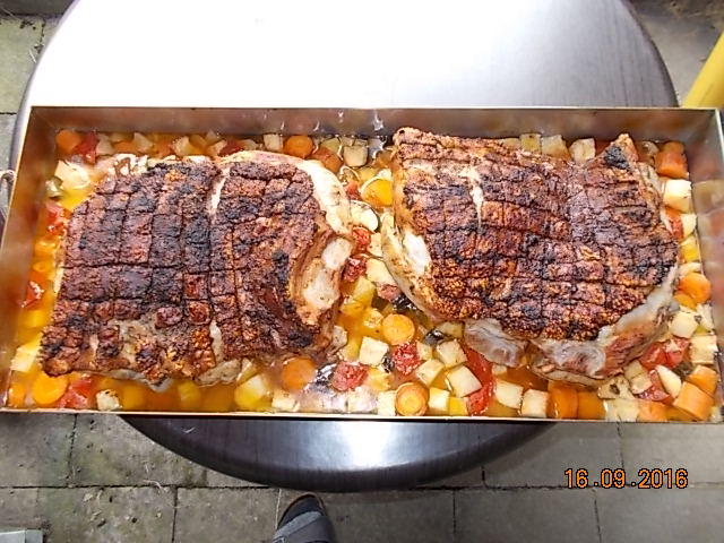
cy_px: 272
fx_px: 544
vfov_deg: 53.1
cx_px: 362
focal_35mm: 26
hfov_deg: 67.3
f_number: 3.2
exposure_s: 1/25
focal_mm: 4.6
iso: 100
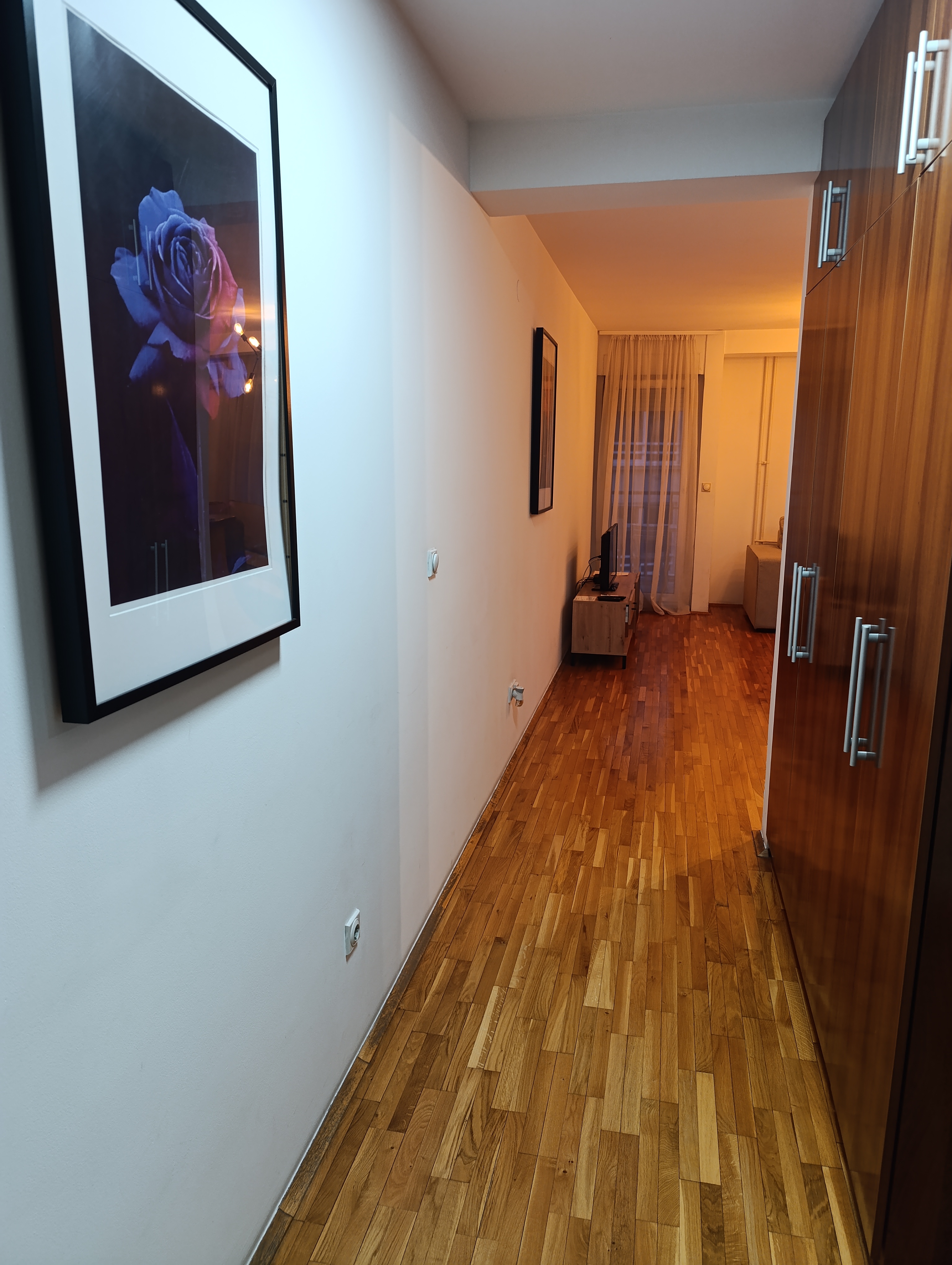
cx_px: 476
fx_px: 841
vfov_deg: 73.8
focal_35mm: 23
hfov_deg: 59.0
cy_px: 632
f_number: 1.6
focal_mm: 6.14
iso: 800
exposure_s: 1/100
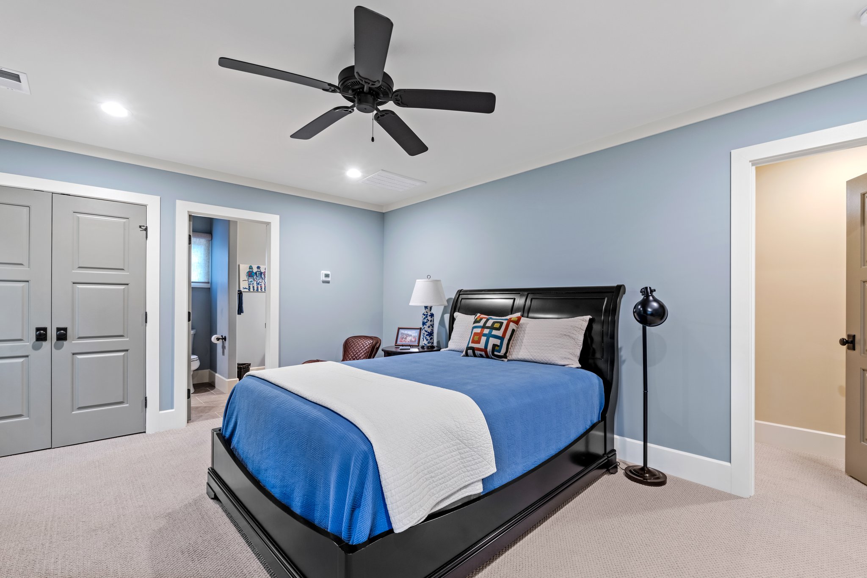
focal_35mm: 16
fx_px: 385
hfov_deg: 96.7
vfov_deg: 73.7
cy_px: 289
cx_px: 434
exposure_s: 1.3
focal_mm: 16
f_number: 8
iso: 250
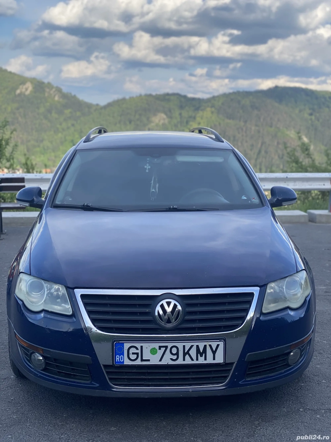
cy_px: 221
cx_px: 166
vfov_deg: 36.8
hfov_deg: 28.0
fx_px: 663
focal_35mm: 52
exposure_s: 1/564
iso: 20
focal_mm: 6
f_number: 2
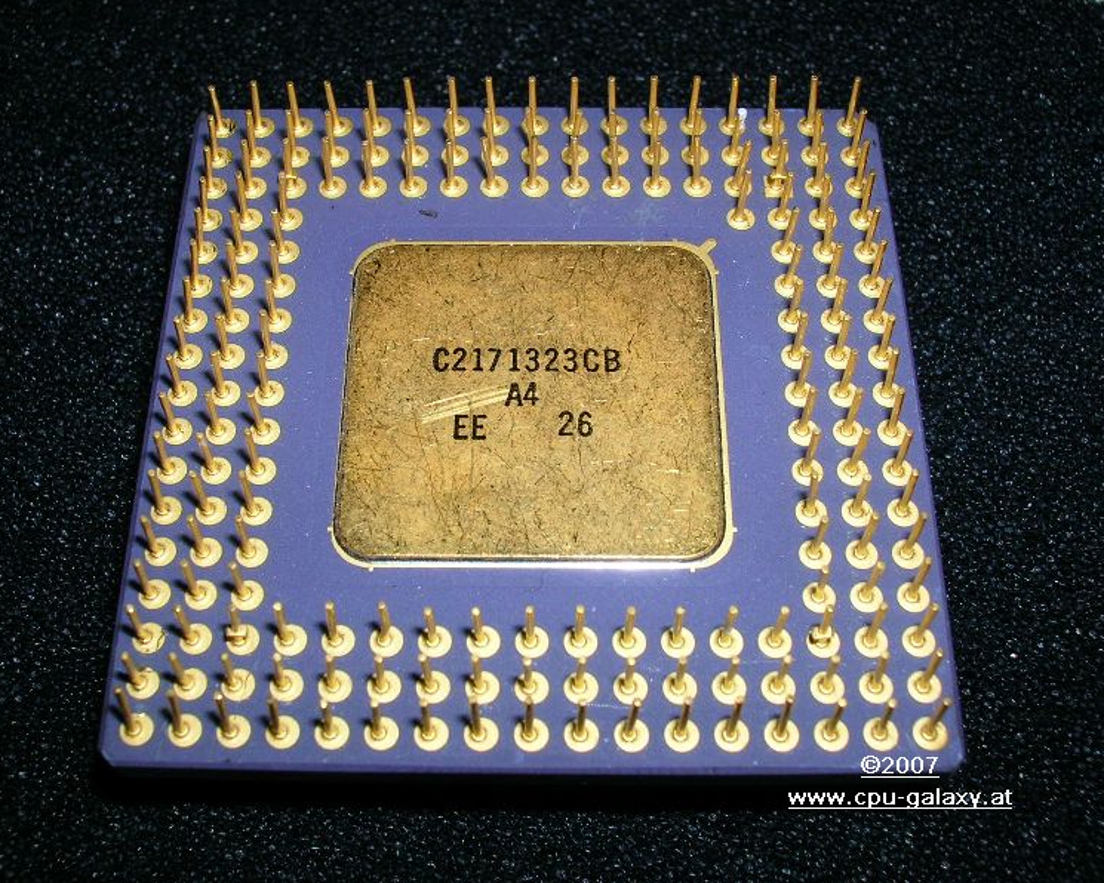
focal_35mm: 44
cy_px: 440
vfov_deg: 34.2
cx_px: 516
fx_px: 1438
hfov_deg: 42.0
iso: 50
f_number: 5.2
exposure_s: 1/60.1
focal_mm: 7
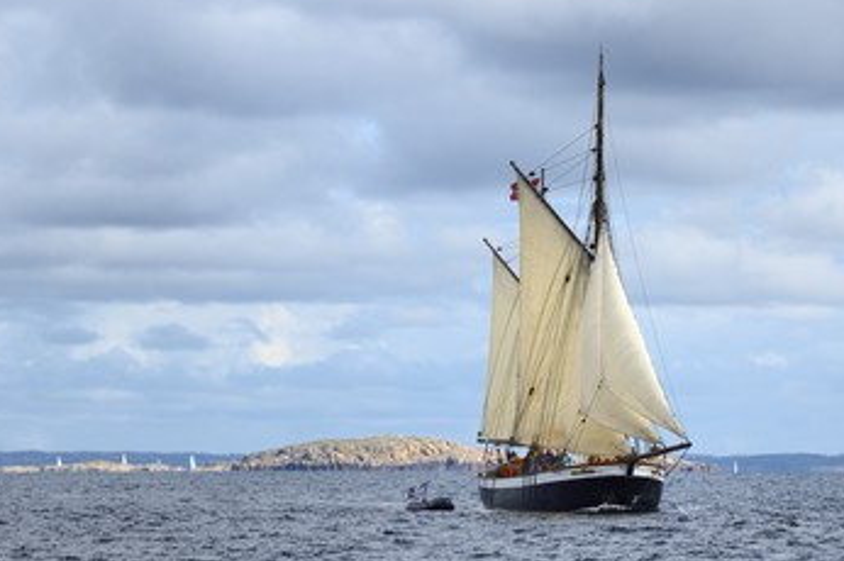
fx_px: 5551
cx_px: 344
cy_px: 285
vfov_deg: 5.8
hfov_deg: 8.7
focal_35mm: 237
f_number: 5.6
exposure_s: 1/1250
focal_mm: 195
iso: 200
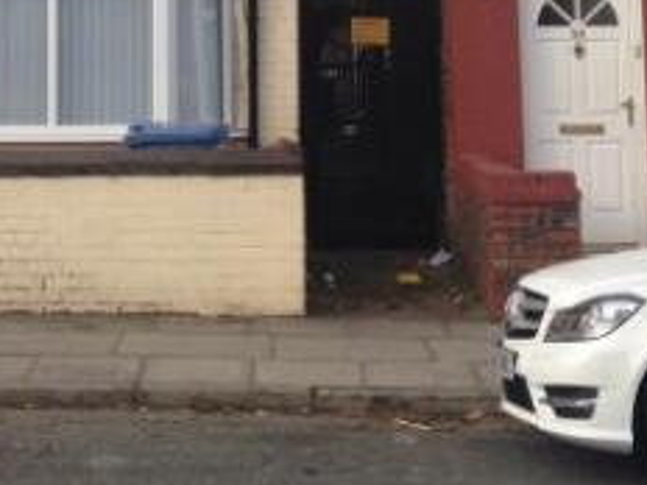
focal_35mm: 88
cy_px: -88
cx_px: 205
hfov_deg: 22.1
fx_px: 1645
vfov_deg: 16.2
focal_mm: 4.28
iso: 50
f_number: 2.4
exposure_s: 1/1062
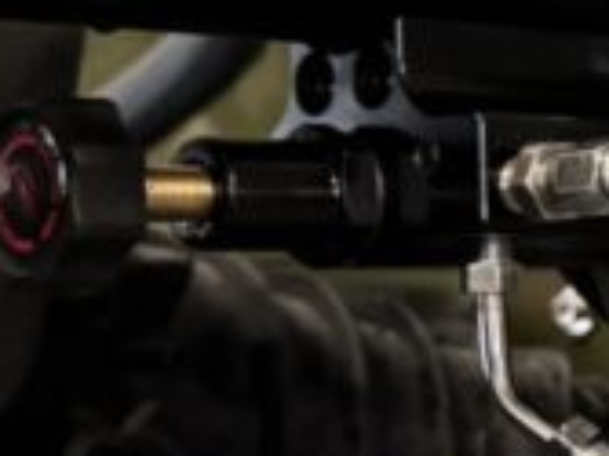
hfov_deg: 12.4
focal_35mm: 147
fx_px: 2584
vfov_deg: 10.1
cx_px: 1043
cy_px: 219
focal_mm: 6.76
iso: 800
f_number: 1.78
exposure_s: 1/30
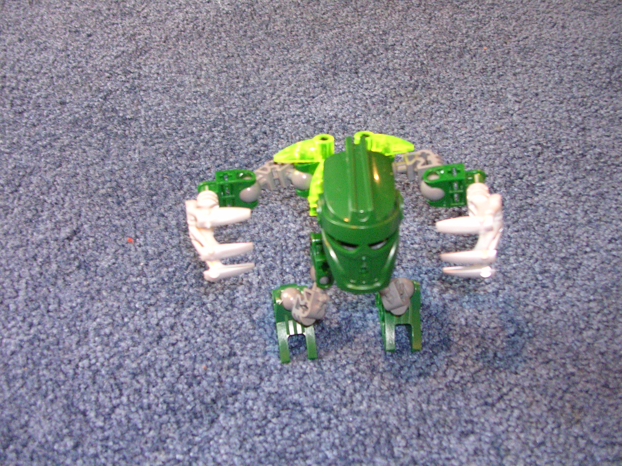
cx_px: 311
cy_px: 233
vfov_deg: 37.7
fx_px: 683
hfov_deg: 49.0
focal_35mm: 38
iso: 400
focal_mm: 5.8
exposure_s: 1/18.3
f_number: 2.8
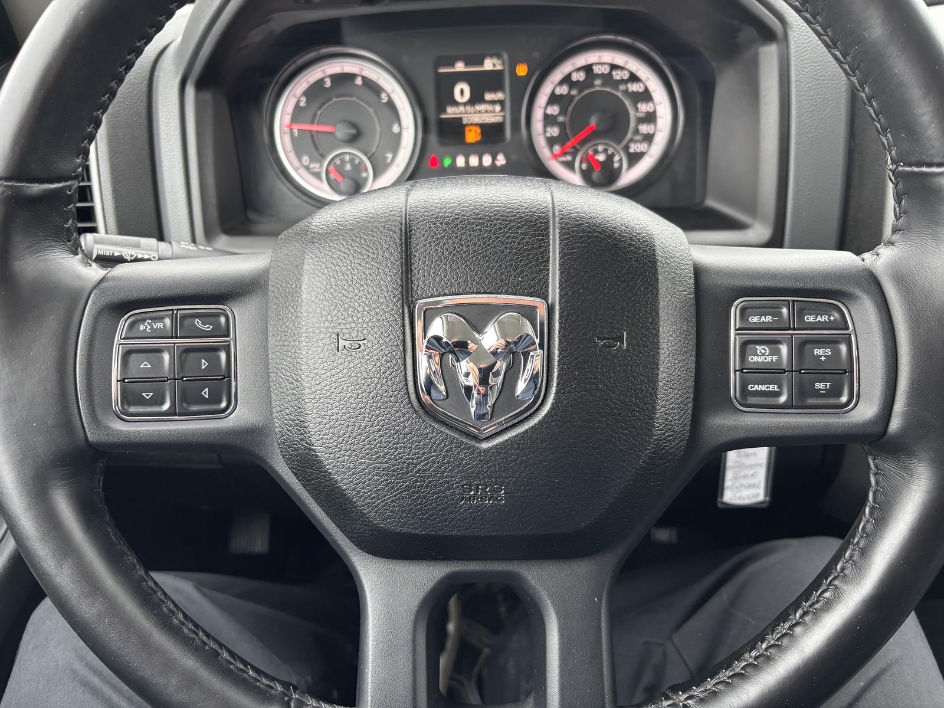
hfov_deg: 67.3
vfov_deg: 53.1
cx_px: 472
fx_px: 709
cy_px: 354
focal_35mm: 26
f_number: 1.6
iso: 160
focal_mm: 5.96
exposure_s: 1/60
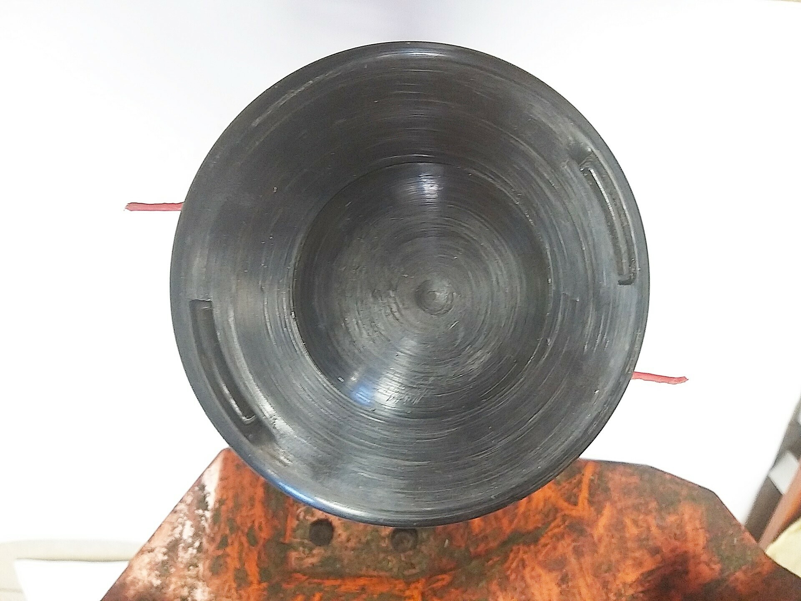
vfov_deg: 51.4
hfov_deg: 65.3
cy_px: 300
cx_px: 400
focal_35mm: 27
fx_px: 625
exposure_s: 1/25
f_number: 1.7
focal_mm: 3.93
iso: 250
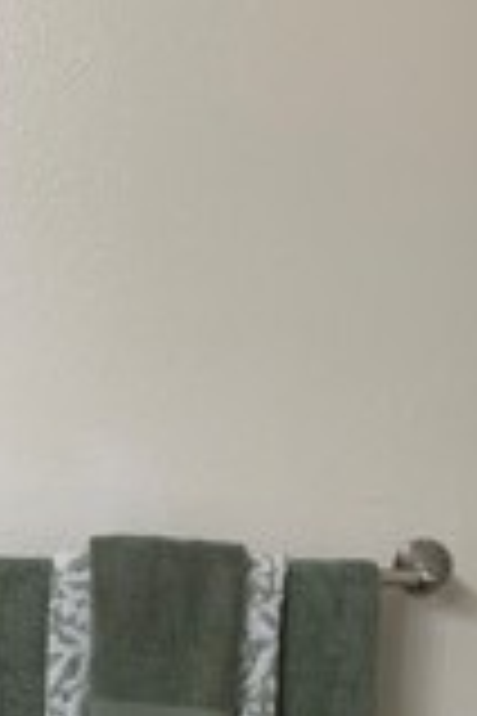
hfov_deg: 12.3
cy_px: 851
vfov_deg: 17.9
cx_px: -86
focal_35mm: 109
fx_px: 2166
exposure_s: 1/120
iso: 80
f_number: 1.8
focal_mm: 4.25
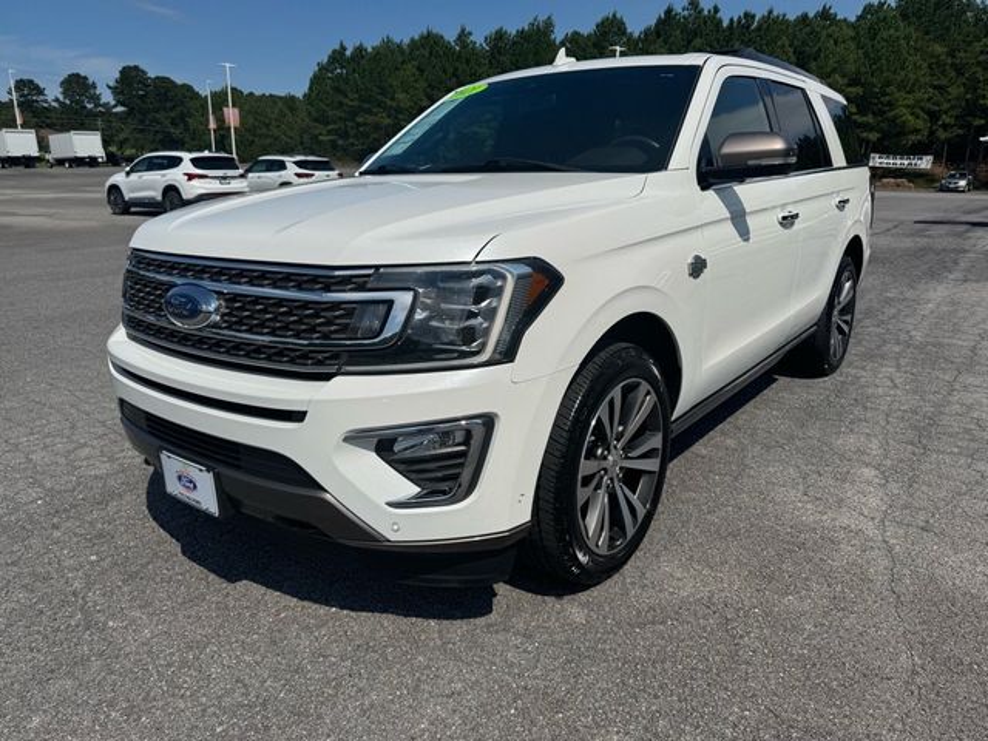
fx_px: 685
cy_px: 370
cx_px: 494
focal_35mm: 24
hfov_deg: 71.6
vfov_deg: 56.8
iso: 80
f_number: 1.78
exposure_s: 1/12346
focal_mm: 6.76
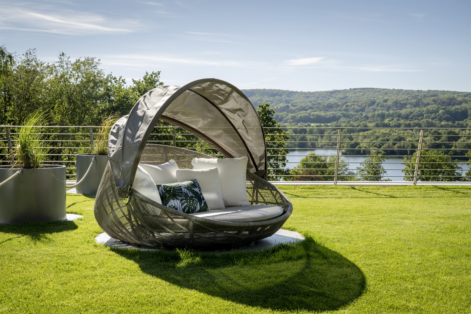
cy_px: 157
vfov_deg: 28.1
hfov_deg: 41.1
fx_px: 628
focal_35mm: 48
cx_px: 236
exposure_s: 1/100
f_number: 13
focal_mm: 48
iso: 200
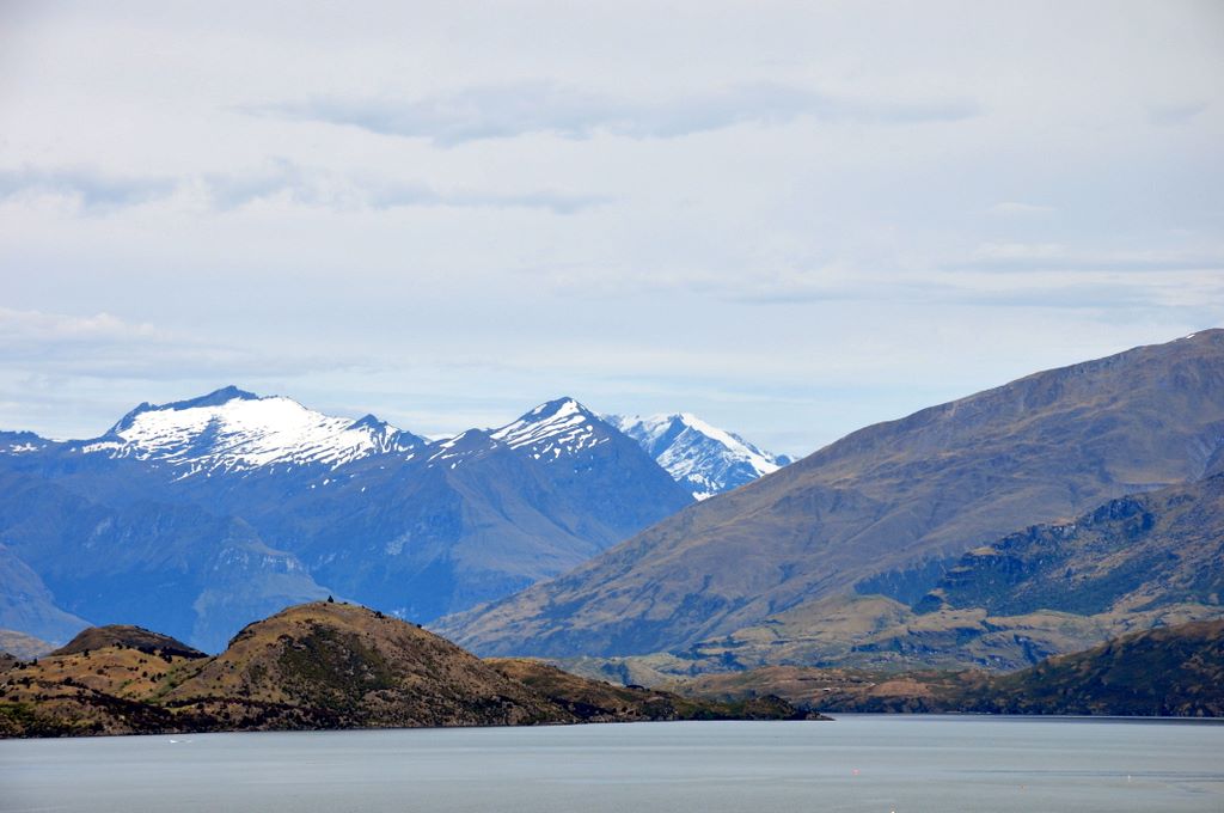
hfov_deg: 13.1
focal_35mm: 158
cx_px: 612
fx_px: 5348
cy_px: 406
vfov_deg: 8.7
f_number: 10
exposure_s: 1/320
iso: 200
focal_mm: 105
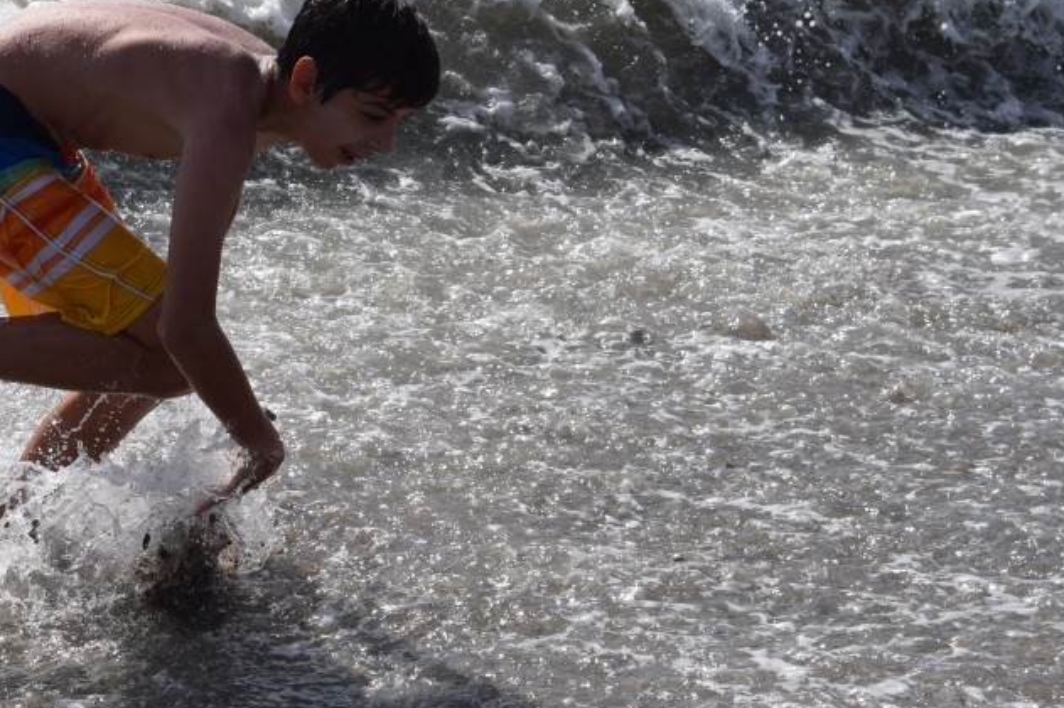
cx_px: 324
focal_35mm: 134
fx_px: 3953
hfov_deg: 15.3
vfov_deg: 10.2
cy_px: 295
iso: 400
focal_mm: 55
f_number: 8
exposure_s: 1/2000
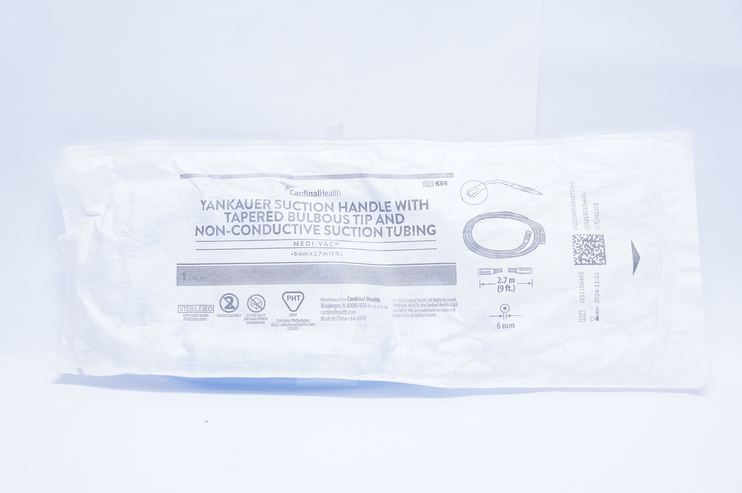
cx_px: 371
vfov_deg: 32.9
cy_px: 246
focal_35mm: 40
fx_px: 834
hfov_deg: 48.0
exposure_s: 1/125
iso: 1600
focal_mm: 27
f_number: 5
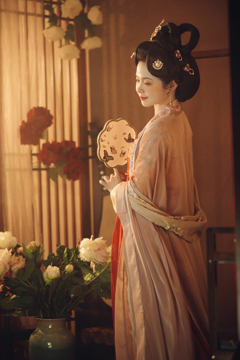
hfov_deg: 11.5
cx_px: 120
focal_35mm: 119
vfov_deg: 17.2
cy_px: 180
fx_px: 1190
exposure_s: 1/160
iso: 640
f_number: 2.8
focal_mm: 120
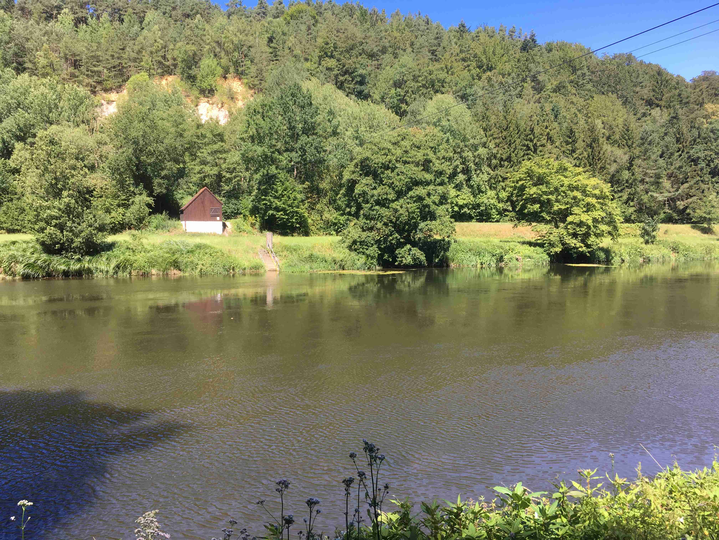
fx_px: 602
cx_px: 360
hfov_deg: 61.7
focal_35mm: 29
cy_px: 270
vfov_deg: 48.2
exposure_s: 1/418
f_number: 2.2
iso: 25
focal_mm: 4.15
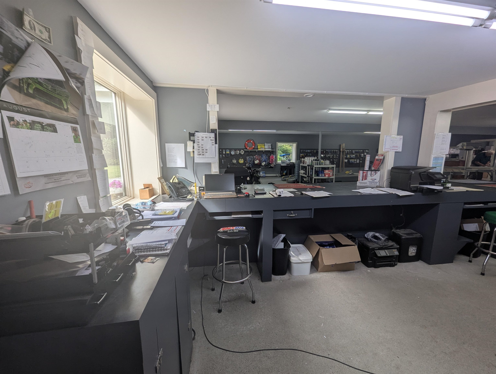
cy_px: 187
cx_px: 248
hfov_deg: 106.1
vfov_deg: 90.1
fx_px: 187
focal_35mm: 13
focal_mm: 1.95
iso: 40
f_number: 2.2
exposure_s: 1/194
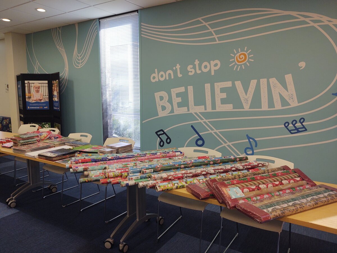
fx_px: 263
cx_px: 168
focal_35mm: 27
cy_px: 126
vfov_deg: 51.4
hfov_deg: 65.3
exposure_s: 1/123
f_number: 1.7
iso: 100
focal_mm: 4.75
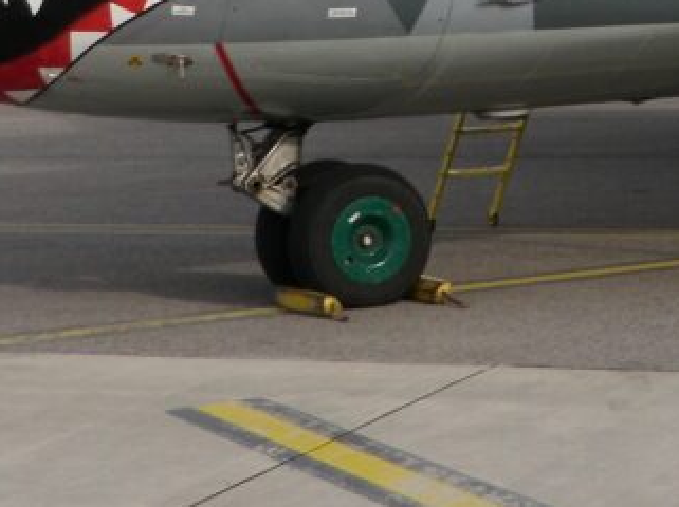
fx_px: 2253
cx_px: 706
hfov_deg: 16.7
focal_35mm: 115
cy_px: -114
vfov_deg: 12.5
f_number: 6.3
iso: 50
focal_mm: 6.53
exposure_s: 1/125
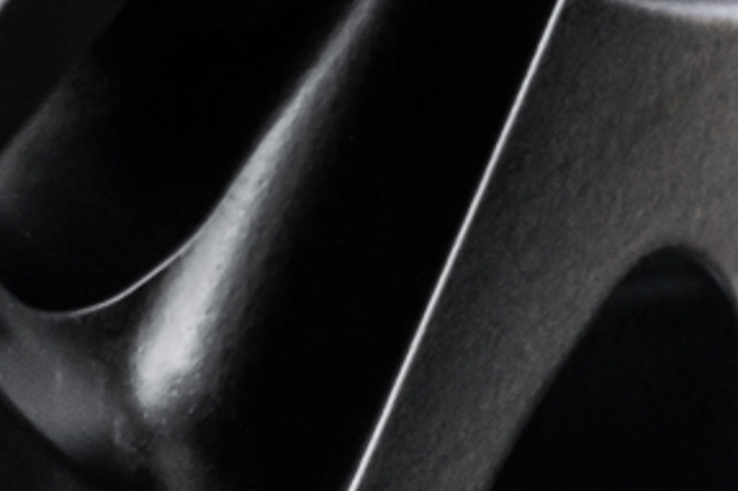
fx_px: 22598
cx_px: 257
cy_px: -835
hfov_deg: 1.9
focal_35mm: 1103
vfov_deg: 1.2
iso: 640
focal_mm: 165
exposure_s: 1/160
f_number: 5.6
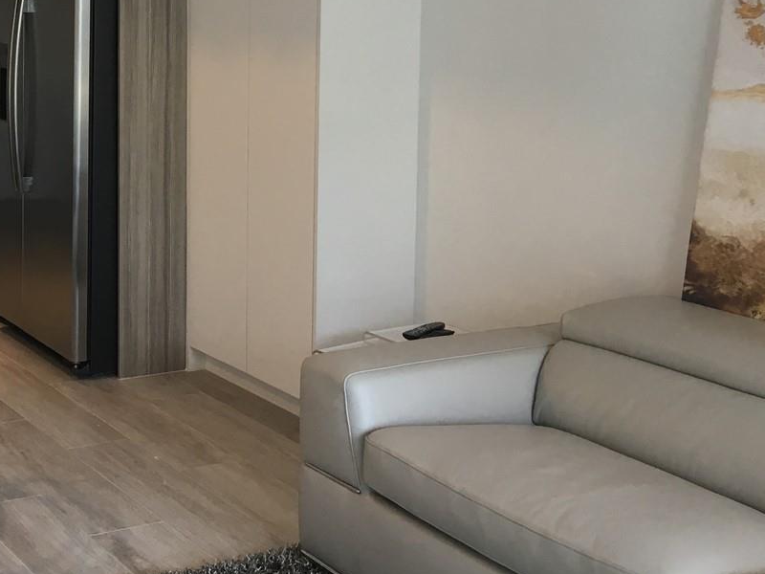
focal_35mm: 58
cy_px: 149
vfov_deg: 25.0
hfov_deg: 30.9
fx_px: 1282
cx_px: 8
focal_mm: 4.15
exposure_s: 1/30
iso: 50
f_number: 2.2
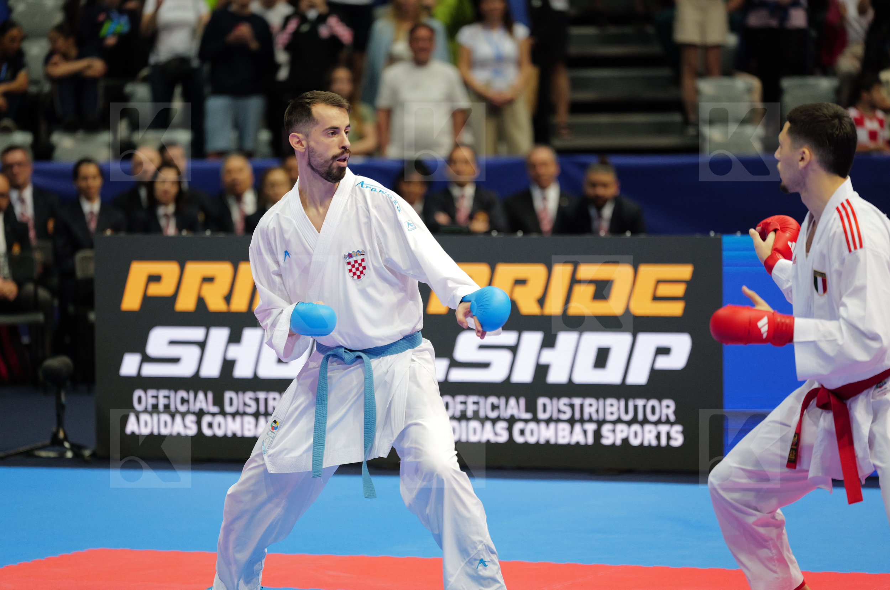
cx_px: 445
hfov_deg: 11.8
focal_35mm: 174
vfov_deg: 7.9
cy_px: 295
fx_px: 4294
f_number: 2.8
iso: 2500
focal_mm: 174
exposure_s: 1/1000
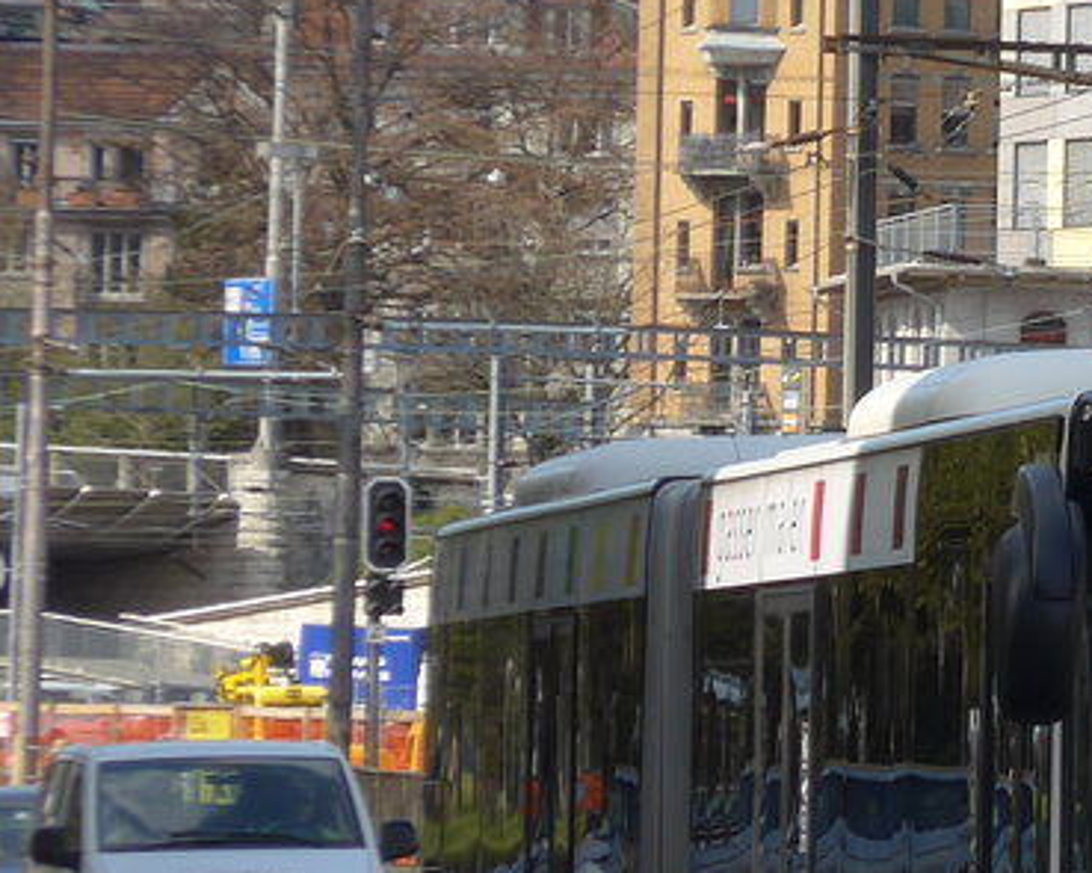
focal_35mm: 419
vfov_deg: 3.7
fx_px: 13538
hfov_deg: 4.6
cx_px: 1536
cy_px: 441
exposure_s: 1/320
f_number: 5.3
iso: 80
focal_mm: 25.7
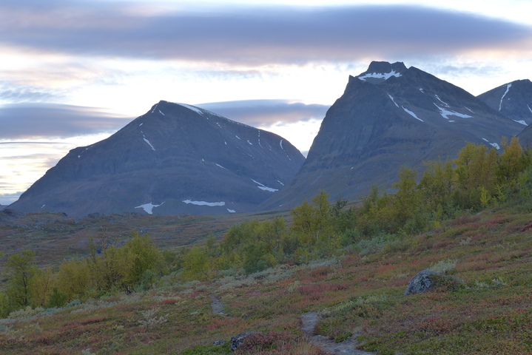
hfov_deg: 48.4
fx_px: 591
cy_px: 178
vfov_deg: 33.4
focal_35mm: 40
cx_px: 266
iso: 125
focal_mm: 7.9
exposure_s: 1/160
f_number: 2.8
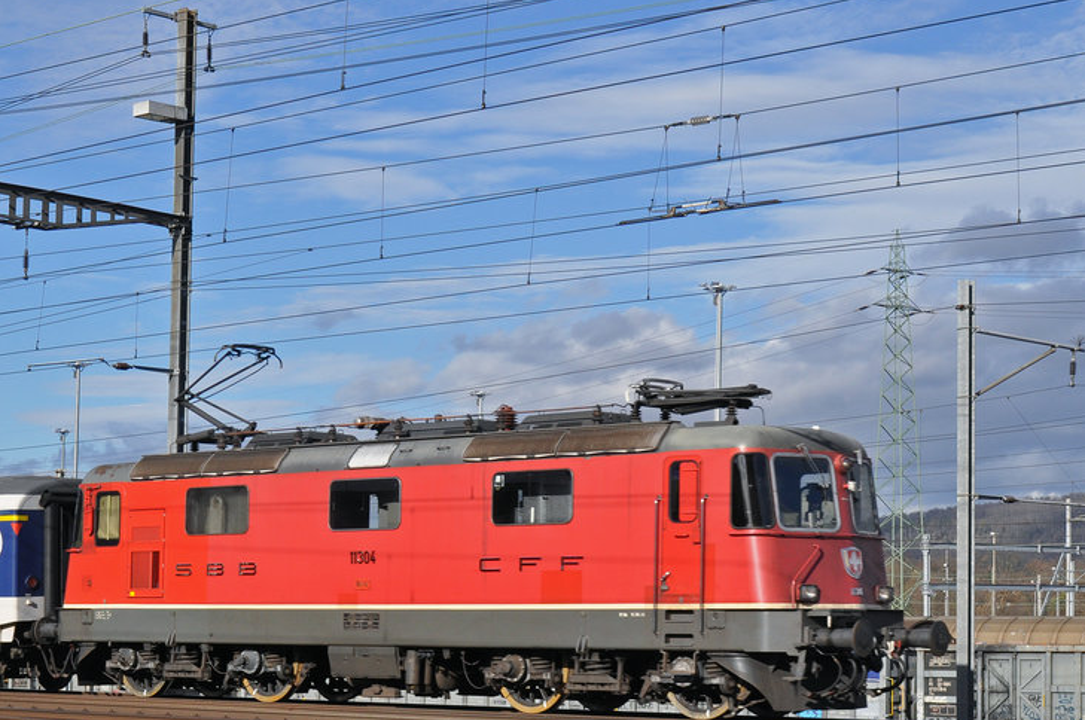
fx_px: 2528
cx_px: 296
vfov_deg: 16.2
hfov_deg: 24.0
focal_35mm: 84
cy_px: 407
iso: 400
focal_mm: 34
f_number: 9
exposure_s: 1/1000
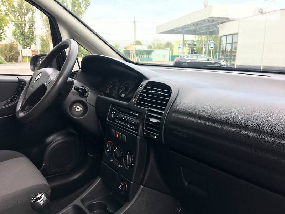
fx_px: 239
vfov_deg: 48.2
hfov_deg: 61.7
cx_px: 142
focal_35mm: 29
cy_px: 107
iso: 25
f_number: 2.2
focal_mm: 4.2
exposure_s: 1/100
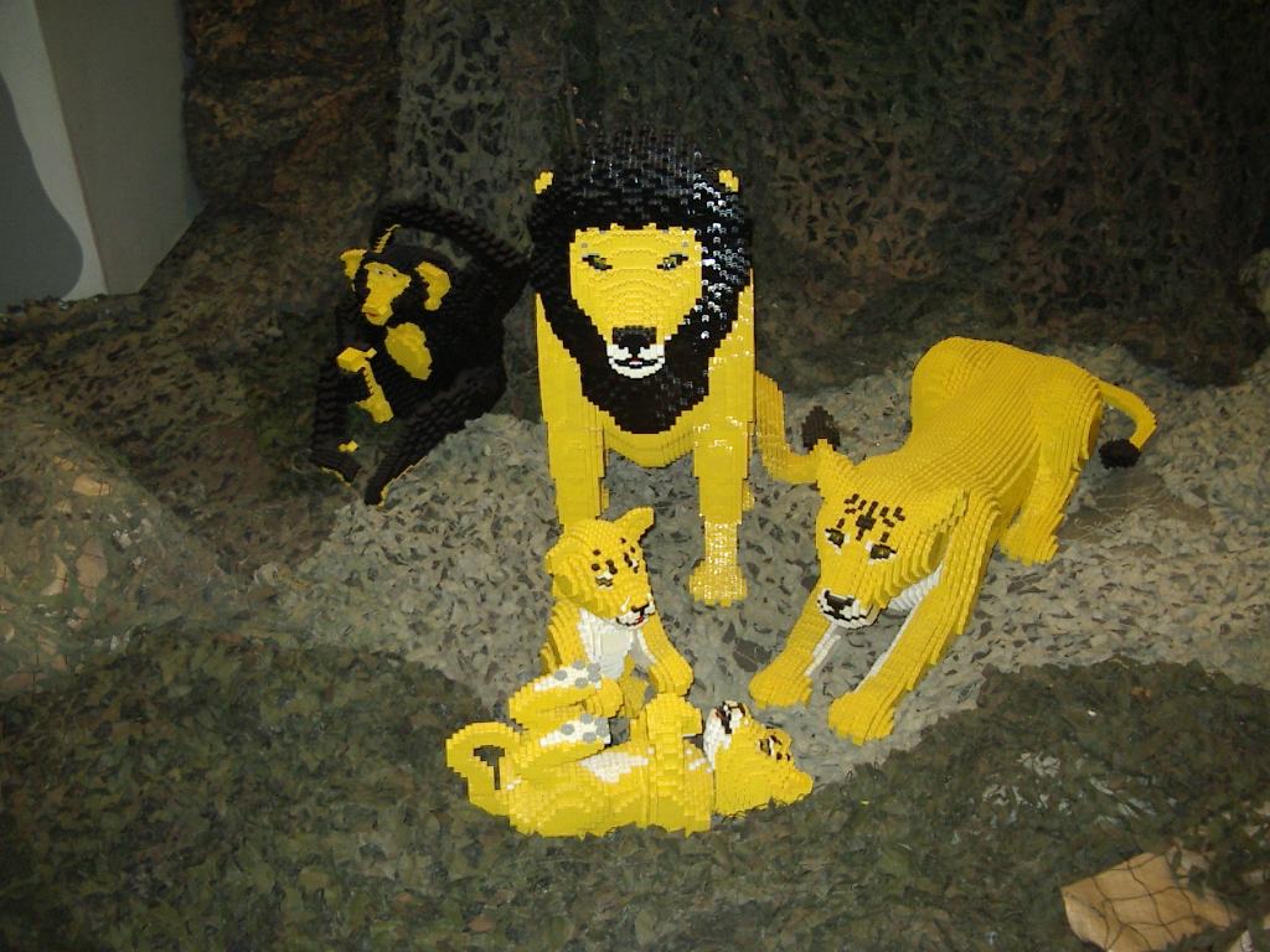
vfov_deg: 37.7
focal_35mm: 38
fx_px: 1394
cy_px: 476
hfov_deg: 49.0
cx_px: 635
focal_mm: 5.8
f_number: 2.6
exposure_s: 1/60
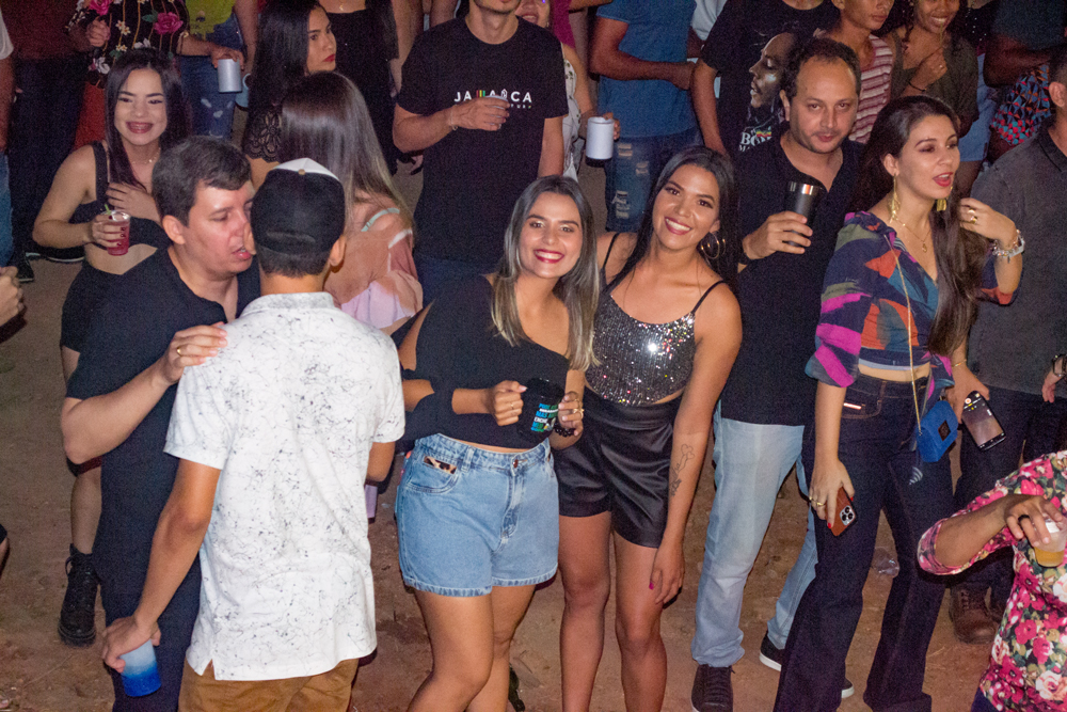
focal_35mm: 82
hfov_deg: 24.6
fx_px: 2445
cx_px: 534
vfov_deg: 16.6
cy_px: 356
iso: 3200
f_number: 5.6
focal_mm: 55
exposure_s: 1/100
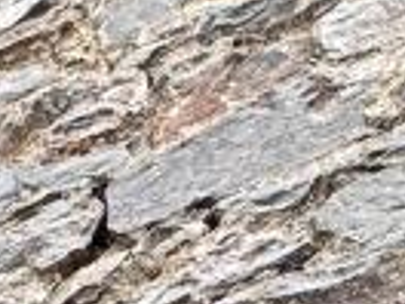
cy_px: 1035
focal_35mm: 109
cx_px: -325
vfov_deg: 9.2
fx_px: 1275
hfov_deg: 15.5
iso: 40
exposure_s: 1/438
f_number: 2.2
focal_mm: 2.22
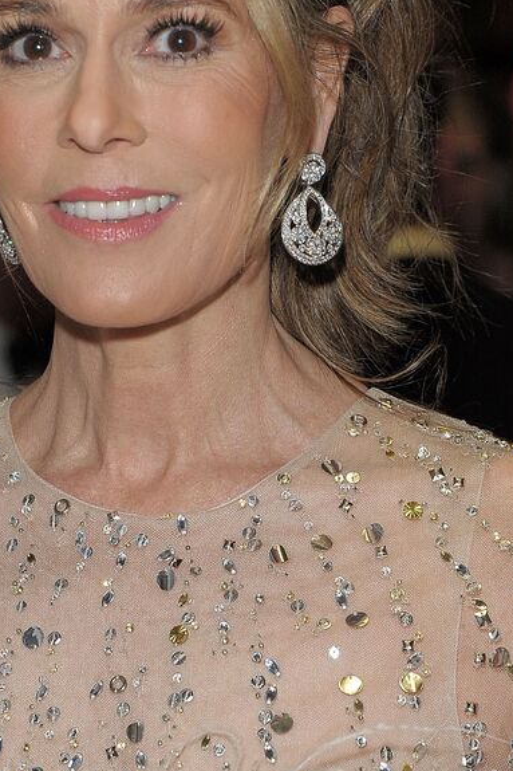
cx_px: 133
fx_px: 4128
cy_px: 286
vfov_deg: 10.7
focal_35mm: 193
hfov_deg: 7.1
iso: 1600
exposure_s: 1/160
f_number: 6.3
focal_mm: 112
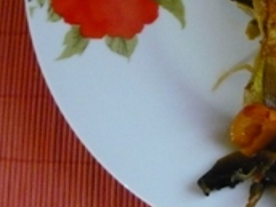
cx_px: 308
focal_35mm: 86
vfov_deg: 16.6
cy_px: -27
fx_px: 686
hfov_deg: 21.5
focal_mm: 5.5
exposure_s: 1/15
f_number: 2.8
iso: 800
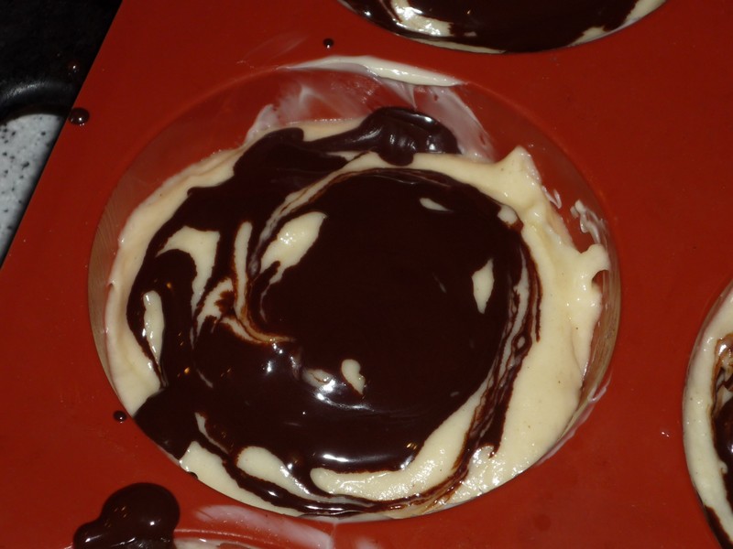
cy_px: 274
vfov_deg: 15.2
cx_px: 366
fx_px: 2054
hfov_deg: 20.2
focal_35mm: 97
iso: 100
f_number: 5.4
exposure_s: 1/40
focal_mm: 12.2
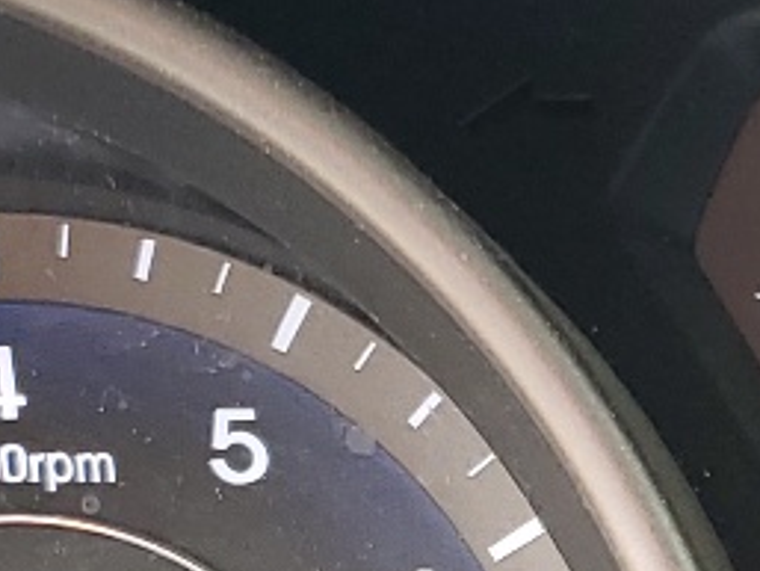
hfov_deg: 11.6
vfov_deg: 9.1
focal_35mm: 162
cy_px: 515
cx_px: 1165
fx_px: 3558
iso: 55
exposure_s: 1/120
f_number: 1.5
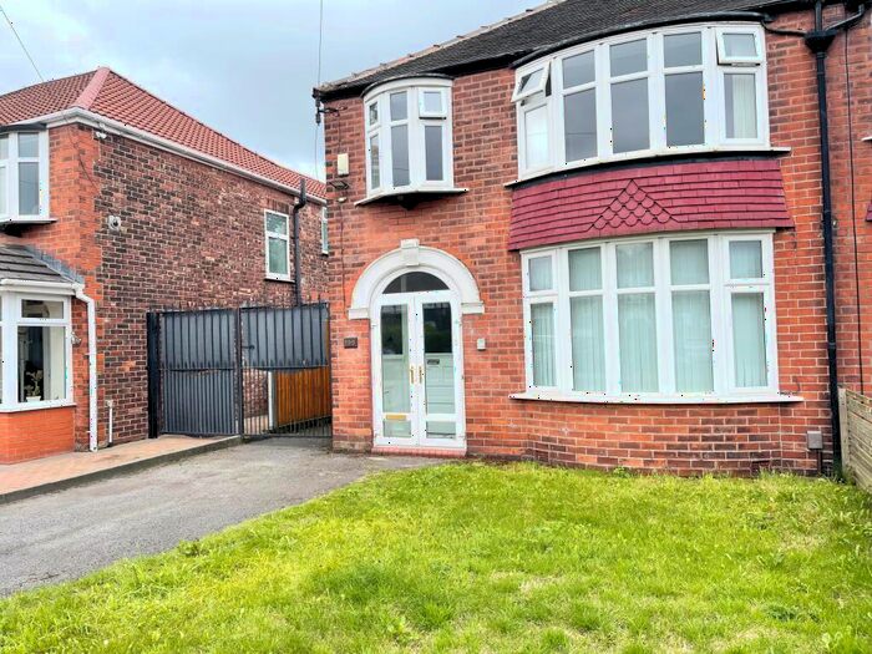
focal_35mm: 25
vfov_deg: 54.9
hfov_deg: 69.4
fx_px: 630
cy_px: 327
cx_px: 436
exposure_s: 1/1238
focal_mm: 5.1
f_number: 1.6
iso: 32
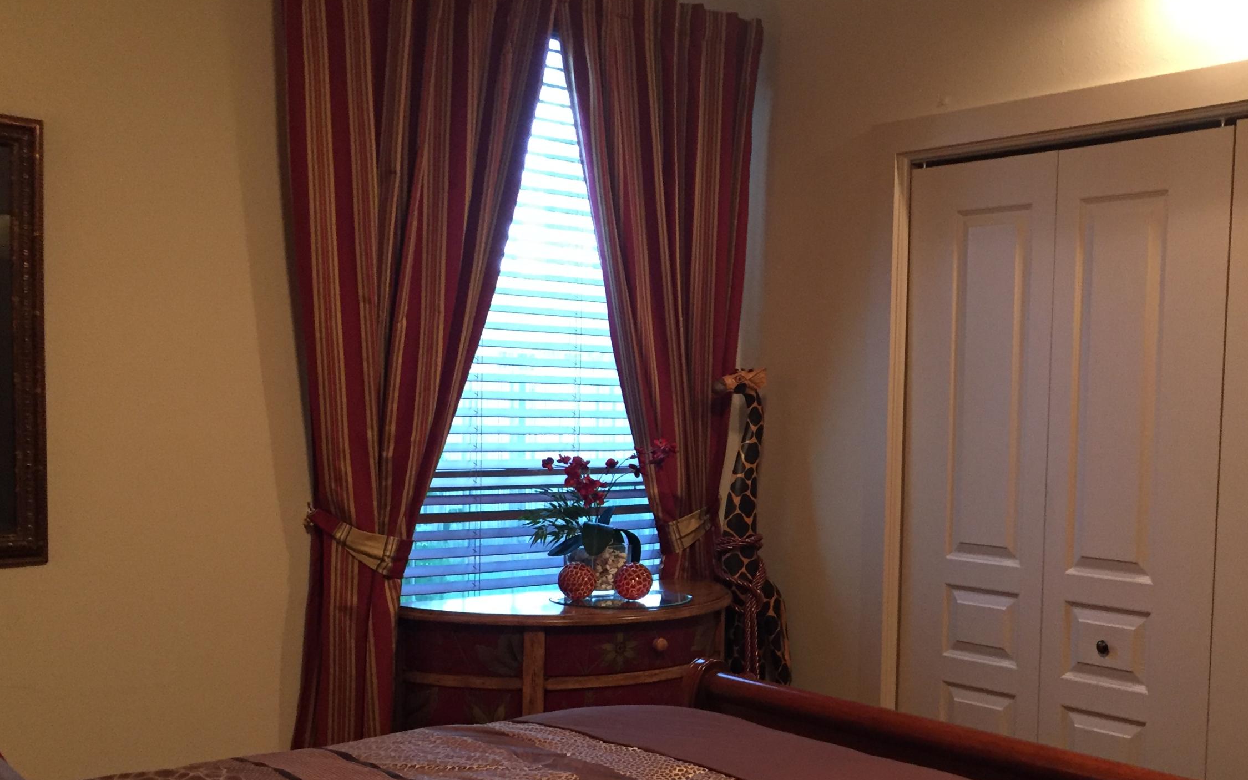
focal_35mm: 41
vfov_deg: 31.1
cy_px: 510
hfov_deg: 47.8
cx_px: 770
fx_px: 1395
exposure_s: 1/30
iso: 160
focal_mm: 4.15
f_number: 2.2
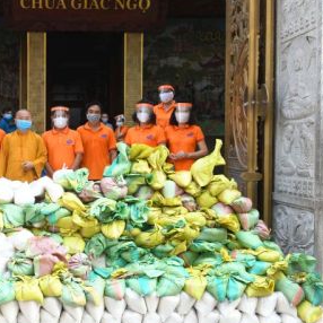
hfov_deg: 35.5
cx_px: 60
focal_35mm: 46
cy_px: 163
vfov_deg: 36.8
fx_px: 486
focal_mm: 31
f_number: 4
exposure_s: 1/80
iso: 500
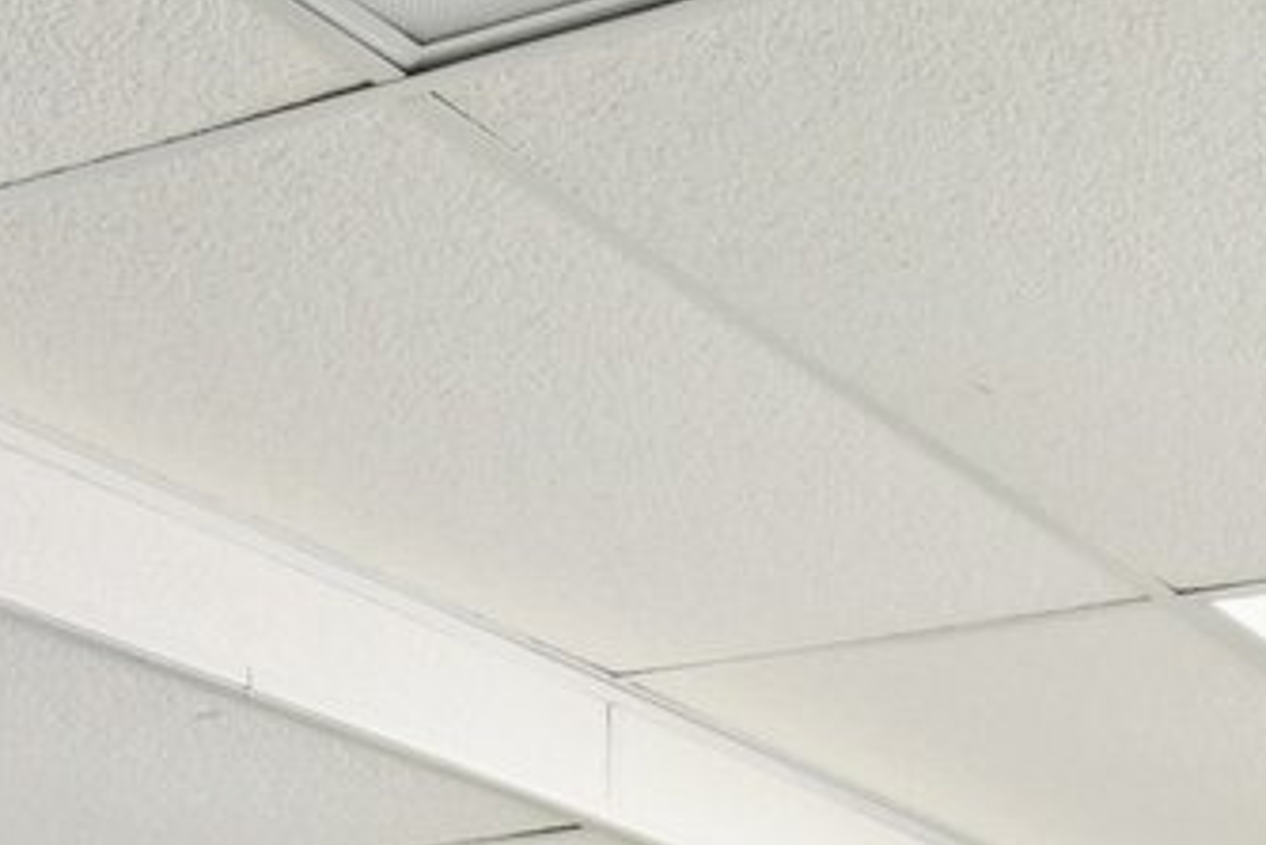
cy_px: 1677
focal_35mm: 92
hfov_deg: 22.1
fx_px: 3237
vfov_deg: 13.0
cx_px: 743
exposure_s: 1/8
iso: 400
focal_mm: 10
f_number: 8
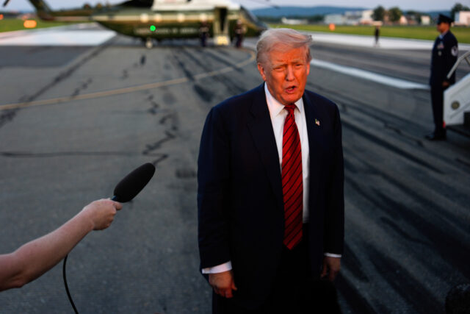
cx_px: 235
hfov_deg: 38.9
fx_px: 666
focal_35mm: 51
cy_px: 157
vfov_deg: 26.5
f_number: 2.8
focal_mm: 51
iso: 250
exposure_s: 1/800
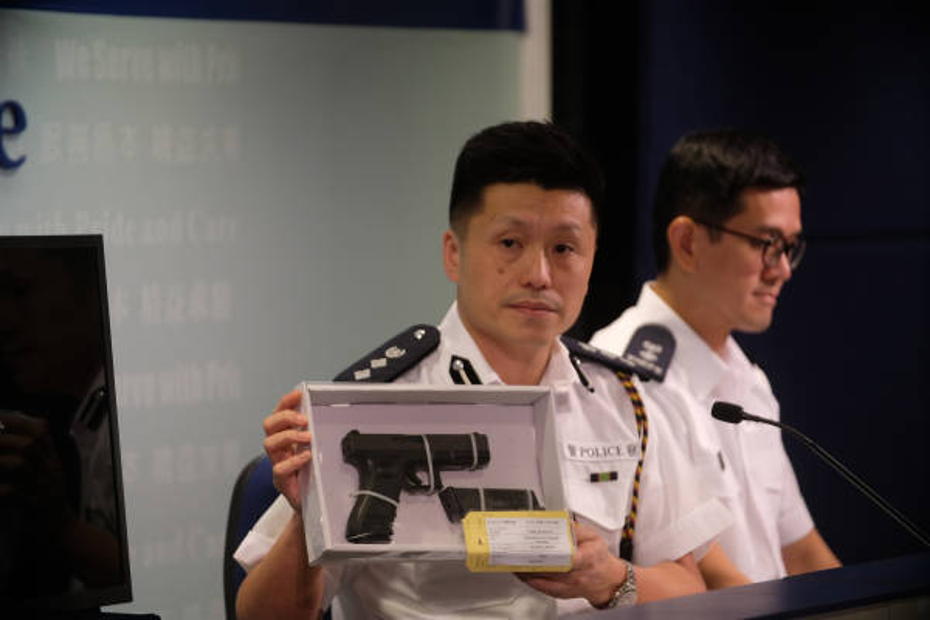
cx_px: 465
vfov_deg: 13.0
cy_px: 310
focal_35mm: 105
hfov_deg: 19.5
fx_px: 2712
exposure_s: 1/250
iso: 1250
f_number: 2.8
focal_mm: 70
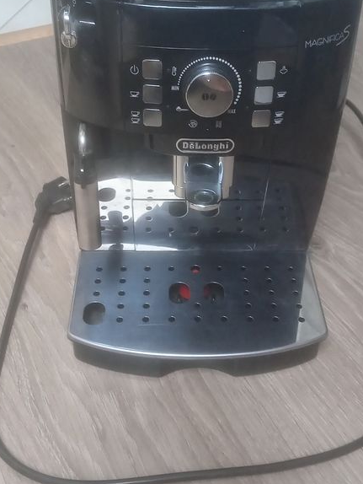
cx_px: 183
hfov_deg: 30.9
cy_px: 207
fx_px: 657
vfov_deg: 40.3
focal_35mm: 47
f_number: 1.8
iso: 1231
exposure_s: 1/20
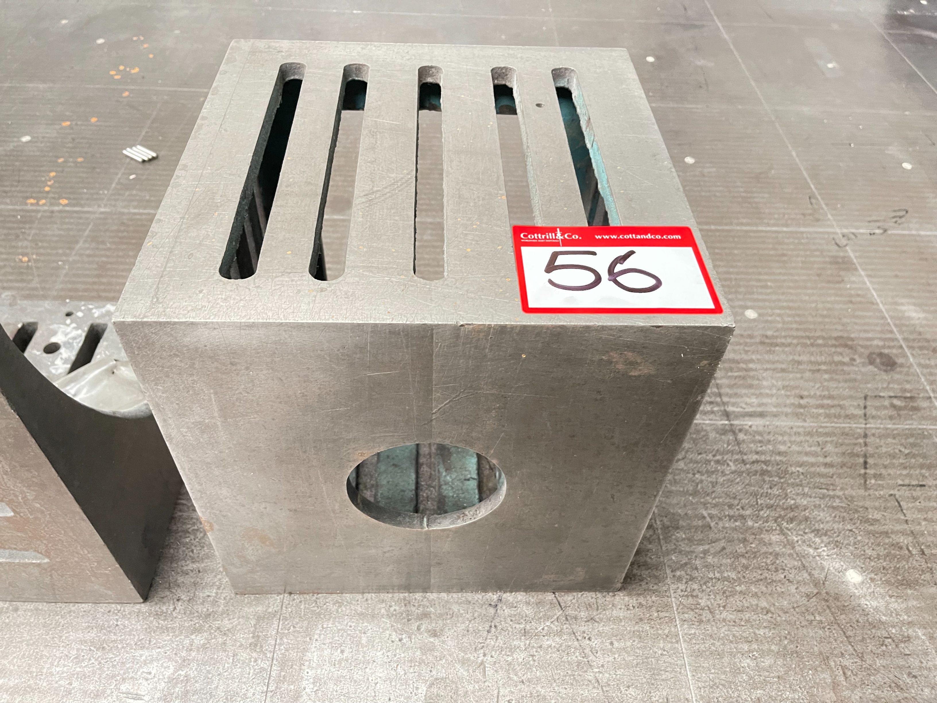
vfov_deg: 53.1
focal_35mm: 26
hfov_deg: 67.3
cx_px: 468
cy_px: 352
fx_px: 704
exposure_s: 1/51
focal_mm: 5.1
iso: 500
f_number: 1.6
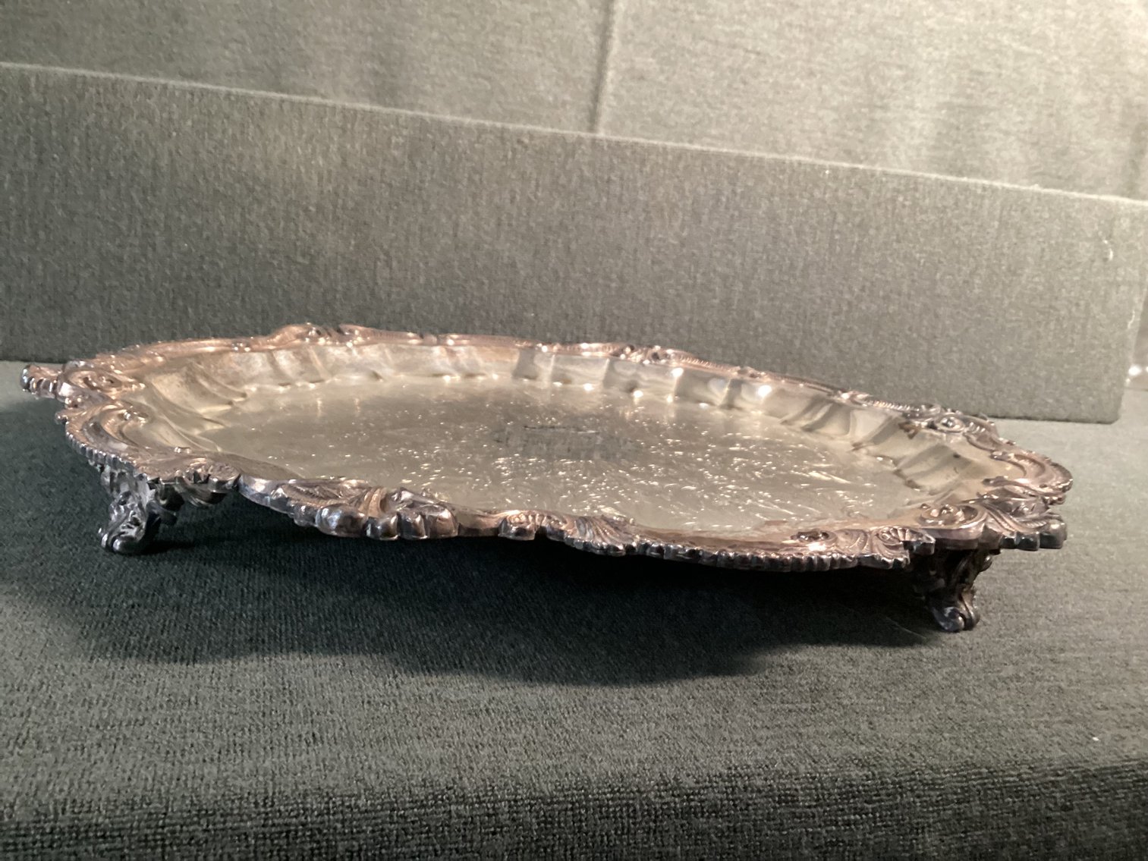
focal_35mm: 31
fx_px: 1028
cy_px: 430
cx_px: 574
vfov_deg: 45.4
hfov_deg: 58.3
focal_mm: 3.3
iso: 400
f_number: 2.4
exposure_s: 1/33
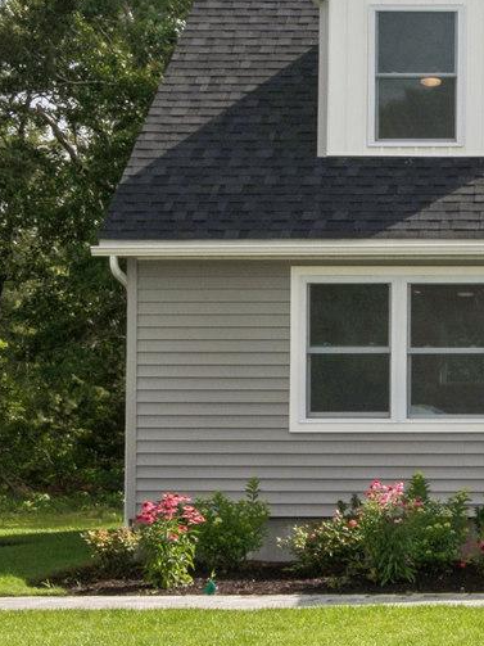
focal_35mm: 94
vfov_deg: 20.7
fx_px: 1753
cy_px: 170
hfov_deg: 14.3
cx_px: 795
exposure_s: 1/100
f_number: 16
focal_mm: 24
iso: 250
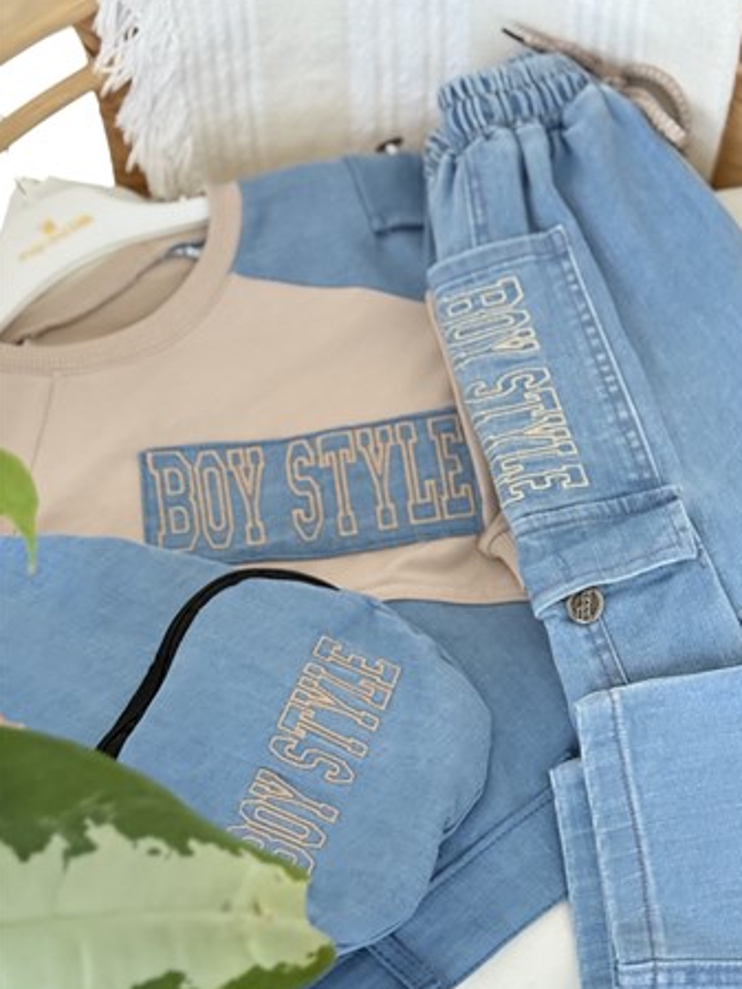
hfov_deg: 25.6
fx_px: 1628
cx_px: 436
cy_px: 539
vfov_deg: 33.8
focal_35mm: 57
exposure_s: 1/29
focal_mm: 6.76
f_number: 1.78
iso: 500
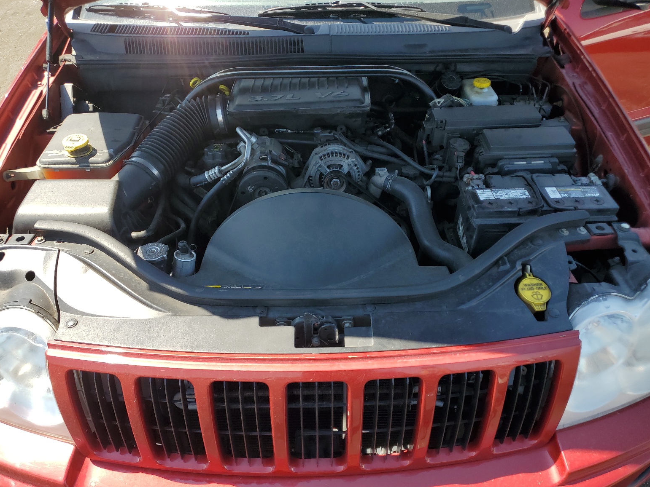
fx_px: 507
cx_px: 316
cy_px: 251
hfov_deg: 65.3
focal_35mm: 27
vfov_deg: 51.4
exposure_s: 1/909
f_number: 1.5
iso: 50
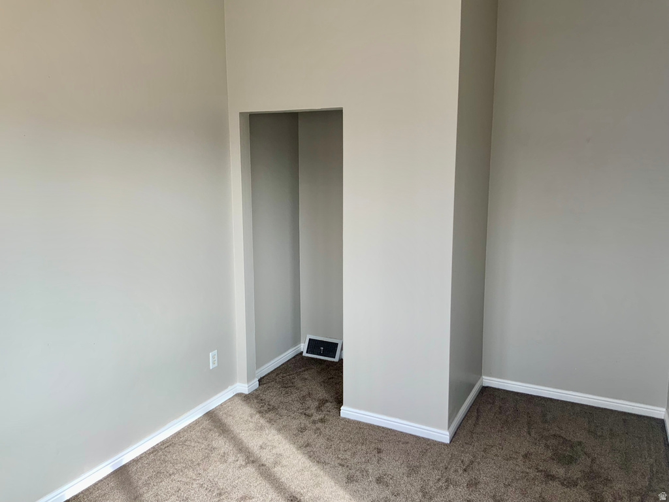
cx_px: 334
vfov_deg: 48.2
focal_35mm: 29
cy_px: 251
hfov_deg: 61.7
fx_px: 560
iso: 20
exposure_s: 1/120
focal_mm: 3
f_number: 1.8
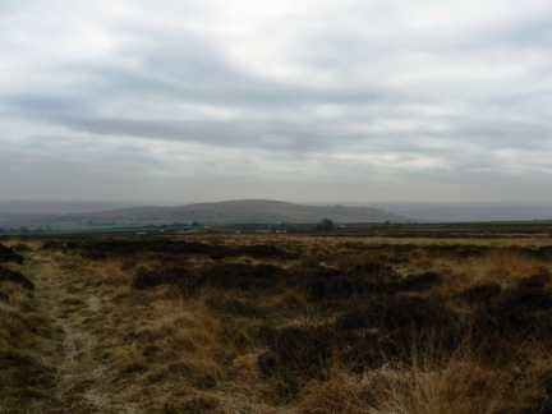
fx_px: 574
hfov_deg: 51.4
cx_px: 276
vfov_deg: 39.7
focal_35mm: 36
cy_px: 207
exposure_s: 1/640
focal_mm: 6
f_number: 8
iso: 80
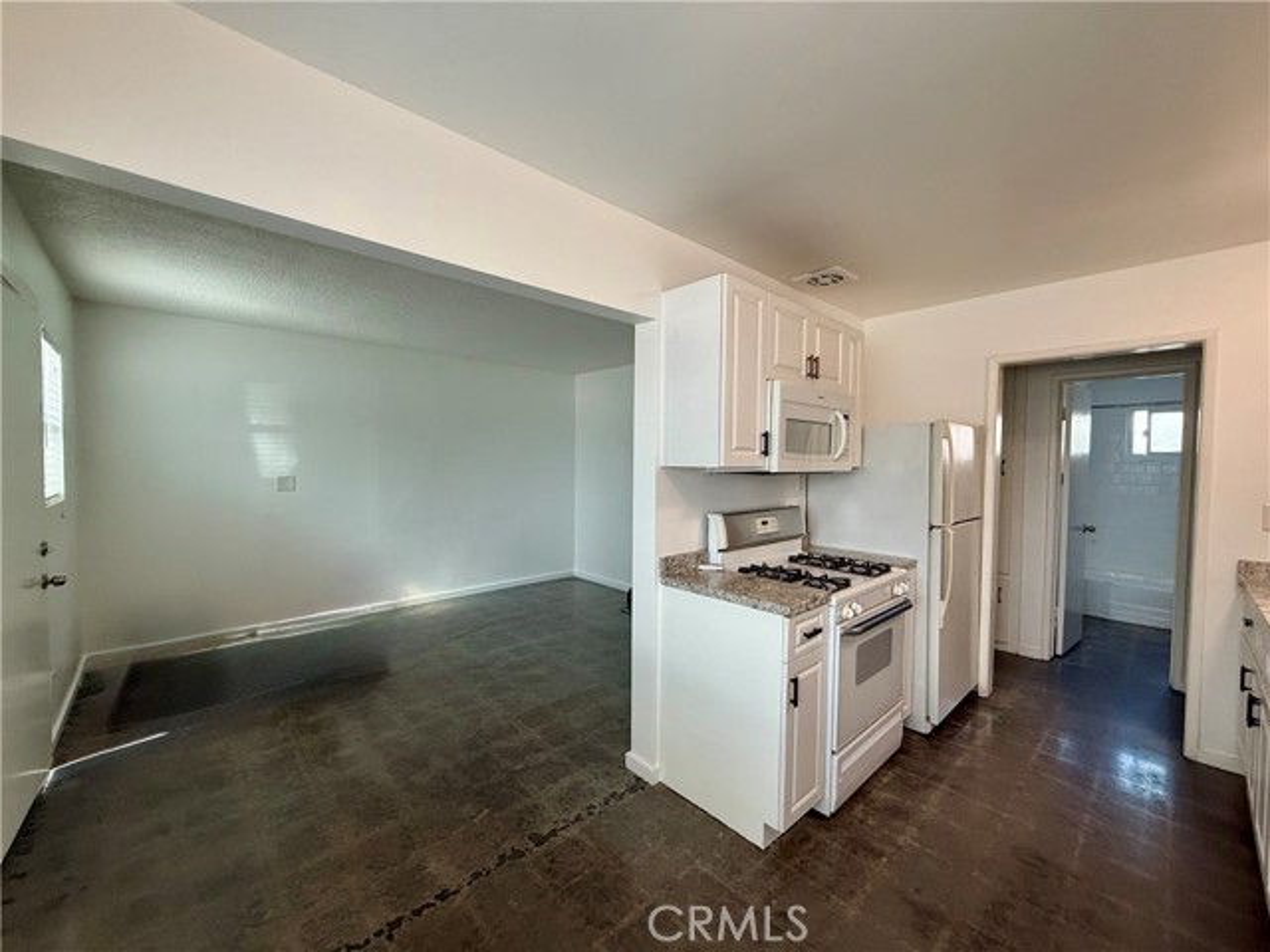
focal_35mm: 14
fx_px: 514
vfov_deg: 85.7
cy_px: 476
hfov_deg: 102.1
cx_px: 635
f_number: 2.2
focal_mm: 2.22
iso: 200
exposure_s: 1/120
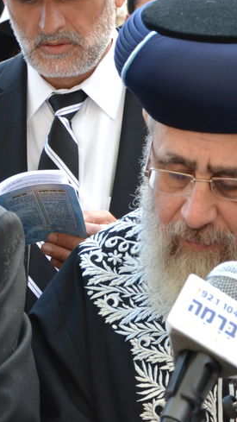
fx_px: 1408
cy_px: 296
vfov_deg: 17.0
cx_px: -165
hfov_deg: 9.3
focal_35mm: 126
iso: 400
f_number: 4.5
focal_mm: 28
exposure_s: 1/80
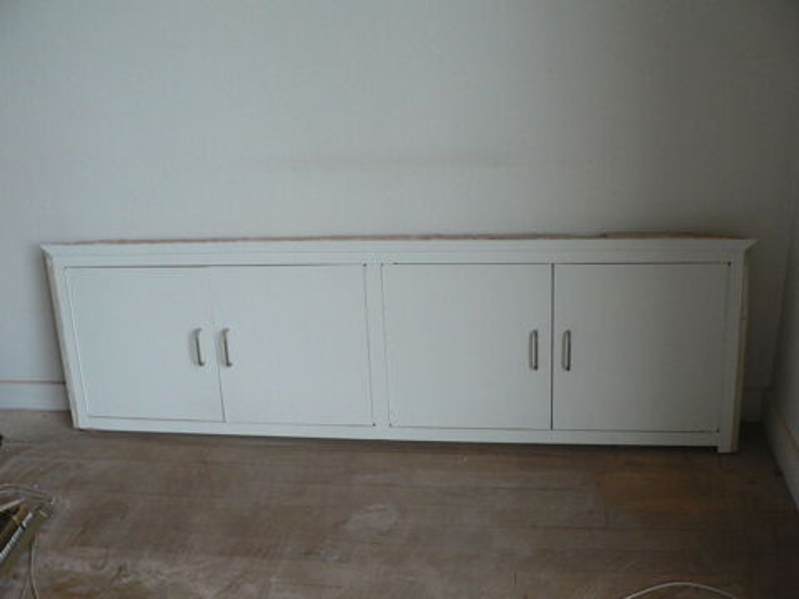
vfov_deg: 39.7
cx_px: 400
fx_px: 831
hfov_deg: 51.4
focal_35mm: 36
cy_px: 300
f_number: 2.8
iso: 200
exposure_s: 1/15
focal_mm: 6
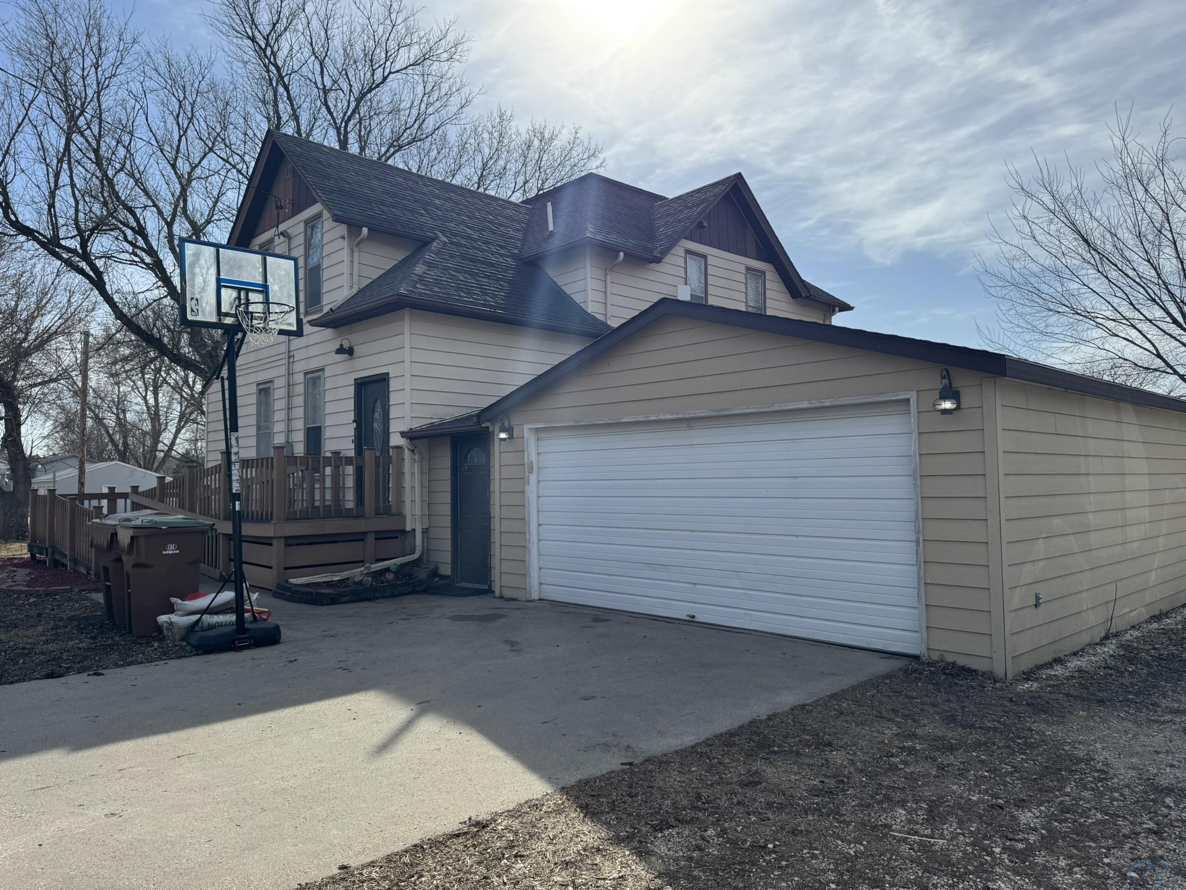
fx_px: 822
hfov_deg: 71.6
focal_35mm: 24
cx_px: 593
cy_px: 445
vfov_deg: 56.8
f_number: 1.78
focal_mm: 6.76
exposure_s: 1/5348
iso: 80
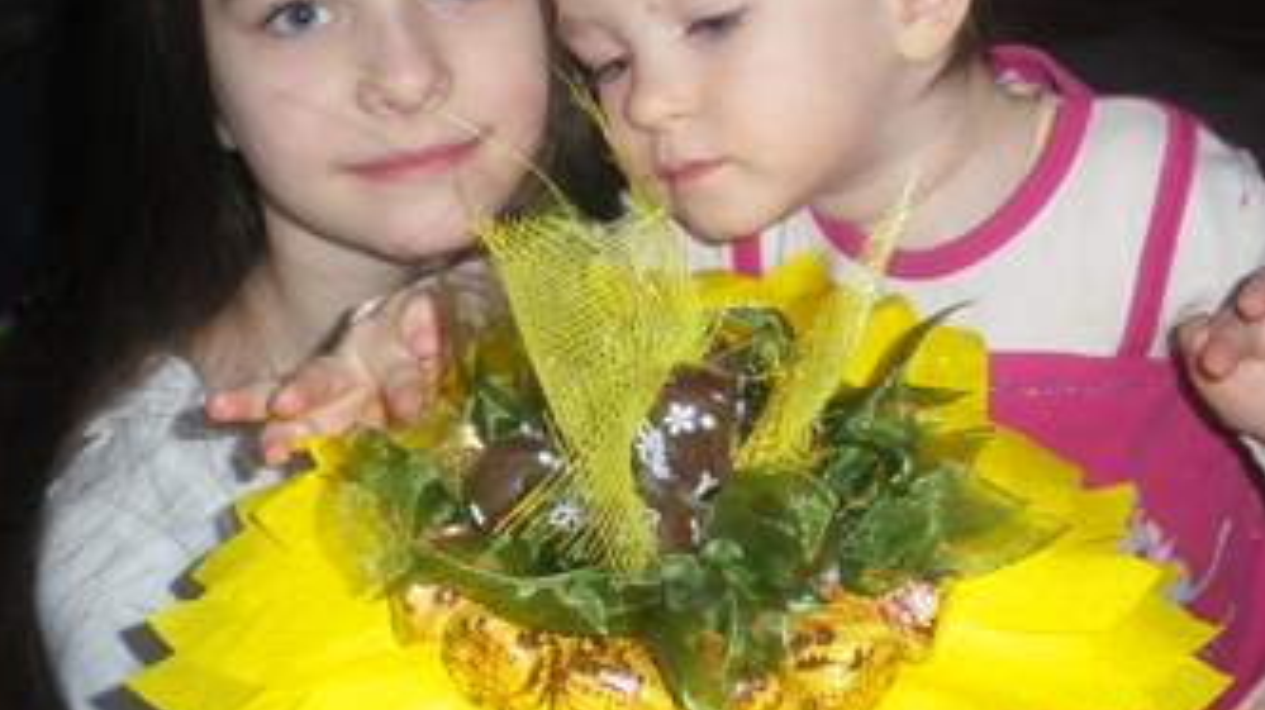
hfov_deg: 39.2
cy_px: 239
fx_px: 1777
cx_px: 634
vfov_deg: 22.5
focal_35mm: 53
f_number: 3.5
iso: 400
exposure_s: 1/50
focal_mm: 6.3
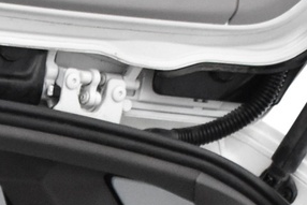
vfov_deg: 5.4
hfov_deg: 8.2
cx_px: -145
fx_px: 2097
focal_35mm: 246
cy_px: 530
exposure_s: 1/100
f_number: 5
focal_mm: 29
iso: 3200
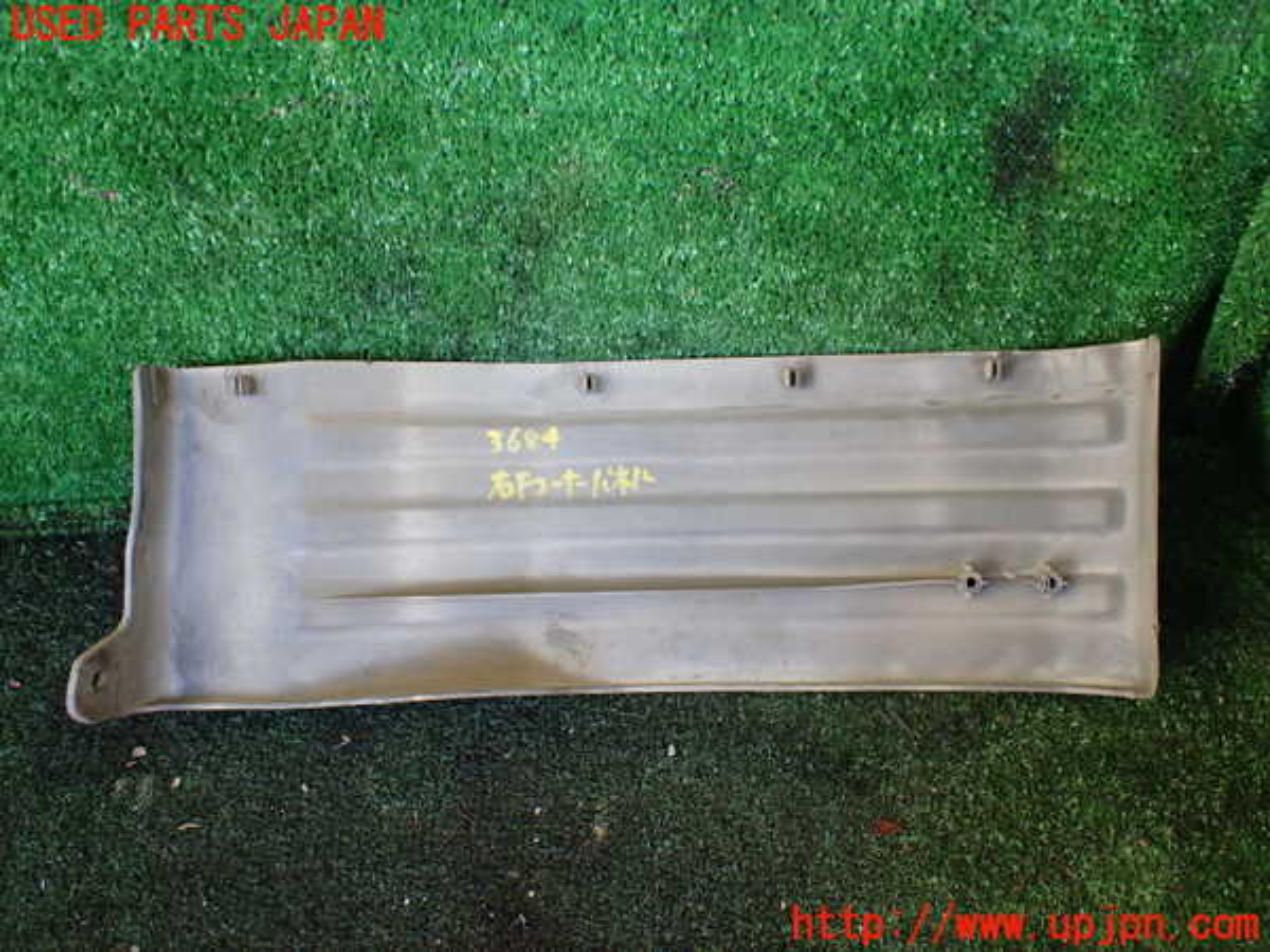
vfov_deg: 46.8
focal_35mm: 30
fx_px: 1101
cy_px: 476
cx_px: 635
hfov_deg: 60.0
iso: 400
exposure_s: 1/125
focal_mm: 5.4
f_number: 2.3
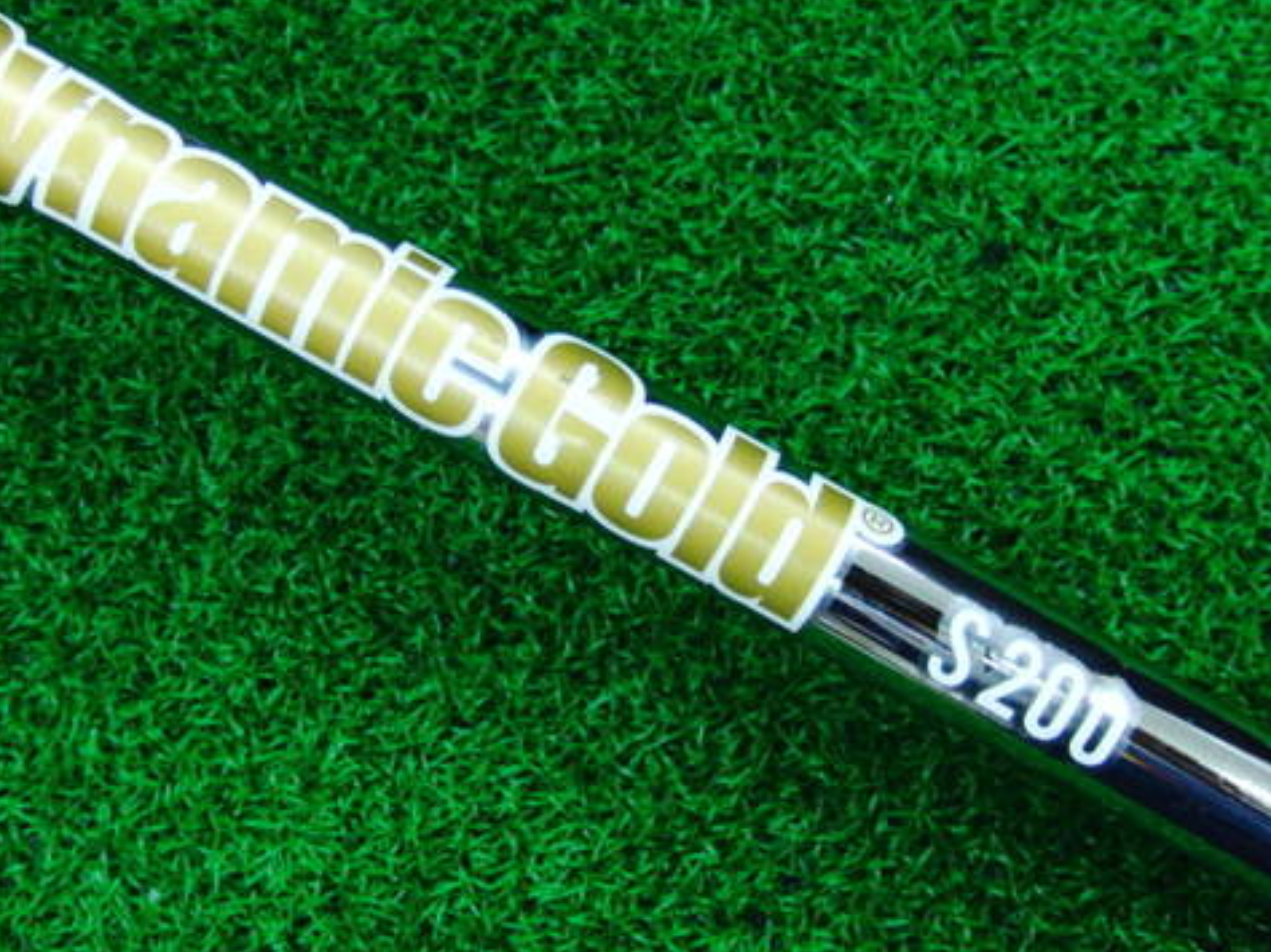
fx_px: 1835
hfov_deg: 38.2
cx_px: 587
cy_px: 421
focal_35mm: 50
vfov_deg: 29.1
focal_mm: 6.42
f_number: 3.6
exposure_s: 1/40
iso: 400
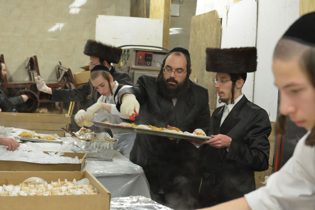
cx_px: 158
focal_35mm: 62
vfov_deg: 21.9
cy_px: 105
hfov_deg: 32.4
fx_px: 543
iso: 2200
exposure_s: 1/160
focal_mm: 62
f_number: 5.6
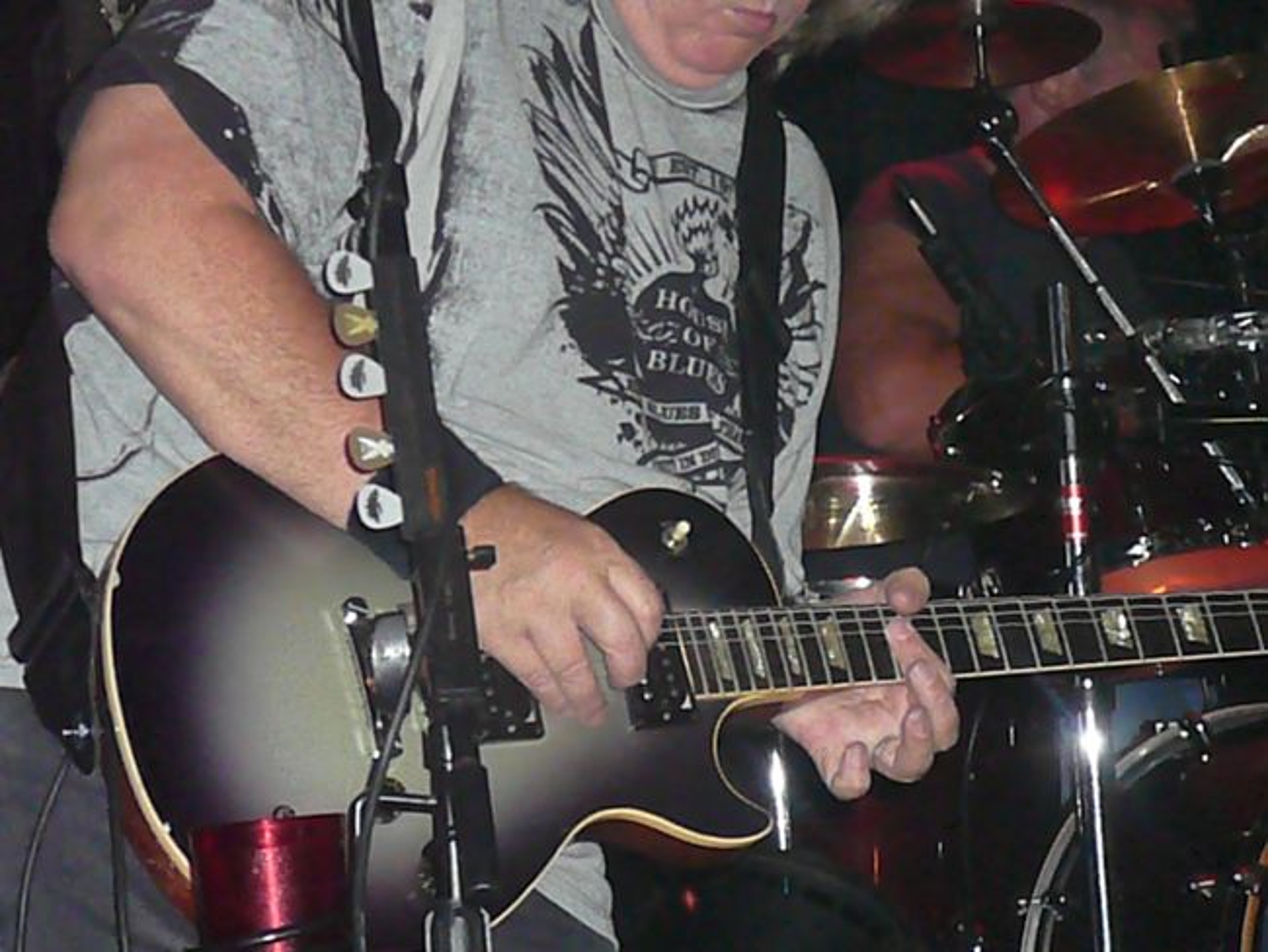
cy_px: 476
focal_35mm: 148
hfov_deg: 13.3
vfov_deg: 10.0
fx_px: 5423
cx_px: 634
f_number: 4
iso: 1600
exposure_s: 1/30
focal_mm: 22
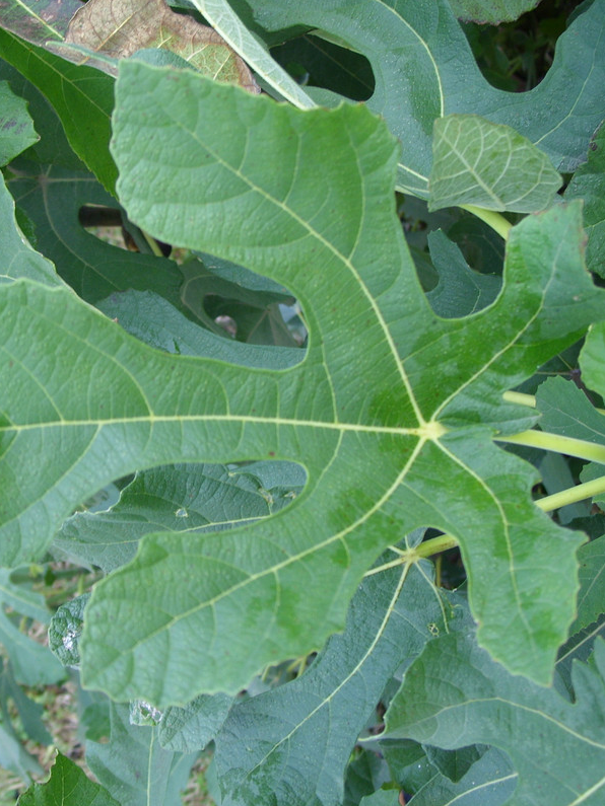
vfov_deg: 37.5
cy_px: 401
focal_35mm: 51
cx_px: 178
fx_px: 1189
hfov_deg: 28.3
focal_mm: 7.8
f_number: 2.8
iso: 50
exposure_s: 1/96
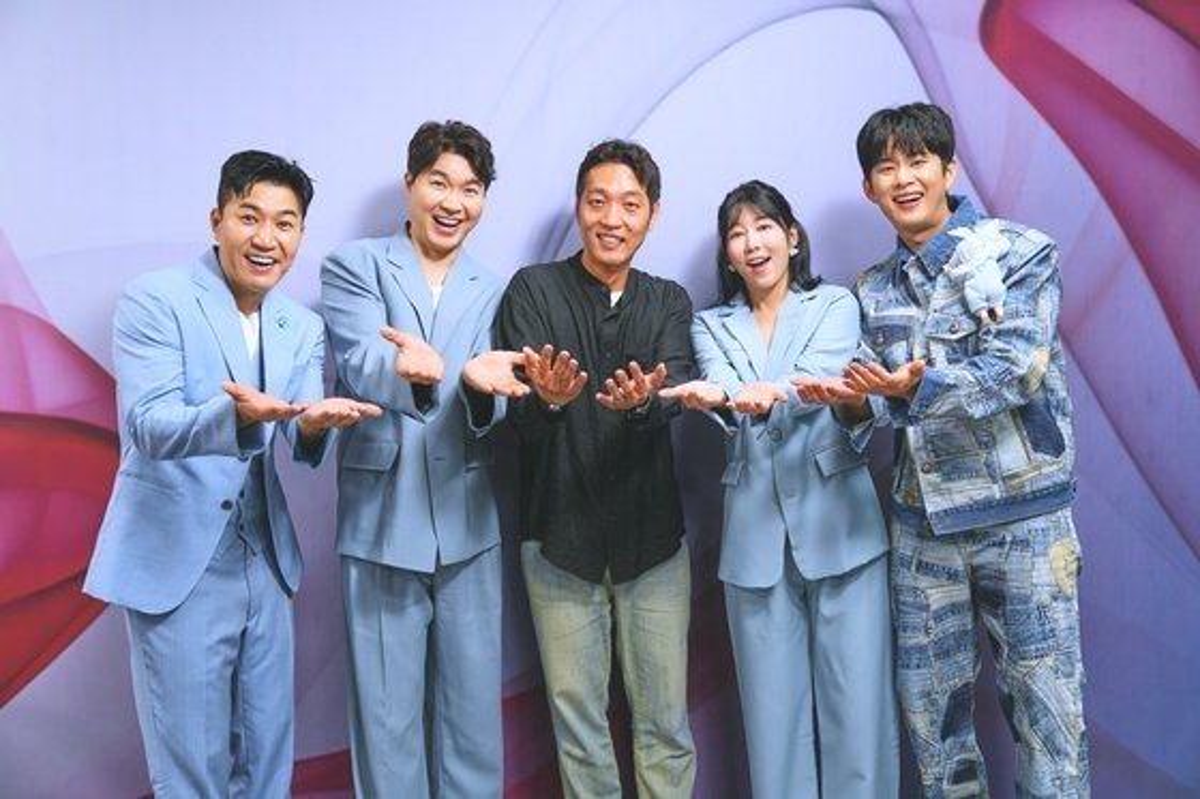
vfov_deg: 41.1
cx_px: 600
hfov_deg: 58.7
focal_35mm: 32
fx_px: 1066
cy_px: 400
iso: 320
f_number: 2.8
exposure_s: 1/125
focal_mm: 32
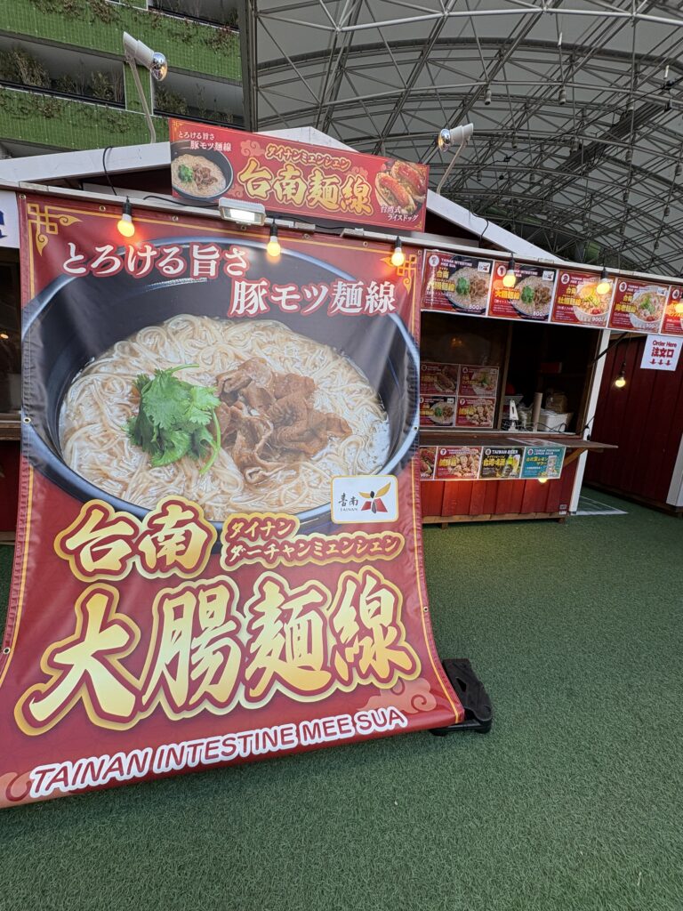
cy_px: 456
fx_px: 368
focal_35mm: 14
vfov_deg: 102.1
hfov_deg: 85.7
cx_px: 342
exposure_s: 1/366
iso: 40
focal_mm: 2.22
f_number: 2.2
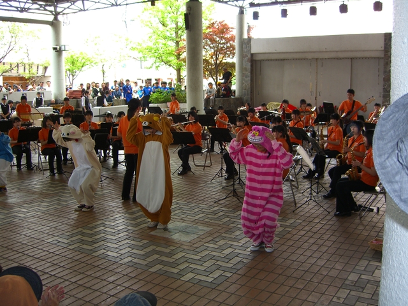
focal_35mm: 38
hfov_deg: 49.0
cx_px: 204
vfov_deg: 37.7
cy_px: 153
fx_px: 448
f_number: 2.8
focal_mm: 7.9
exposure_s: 1/60
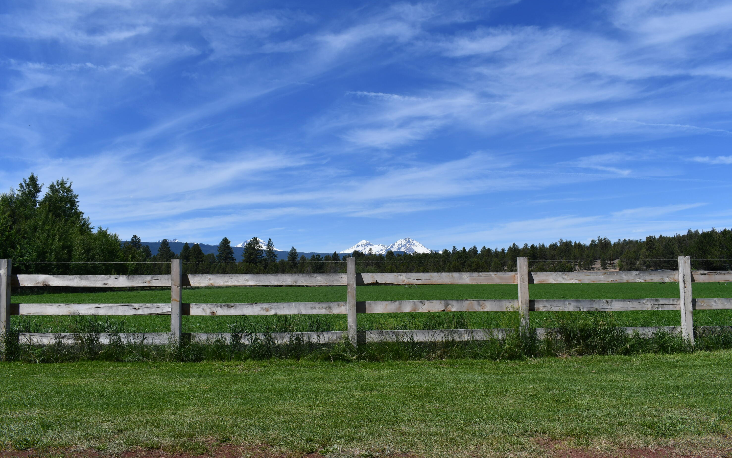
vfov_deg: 40.6
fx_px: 618
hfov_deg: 61.2
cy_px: 235
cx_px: 363
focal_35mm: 31
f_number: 10
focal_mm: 20
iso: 100
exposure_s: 1/400
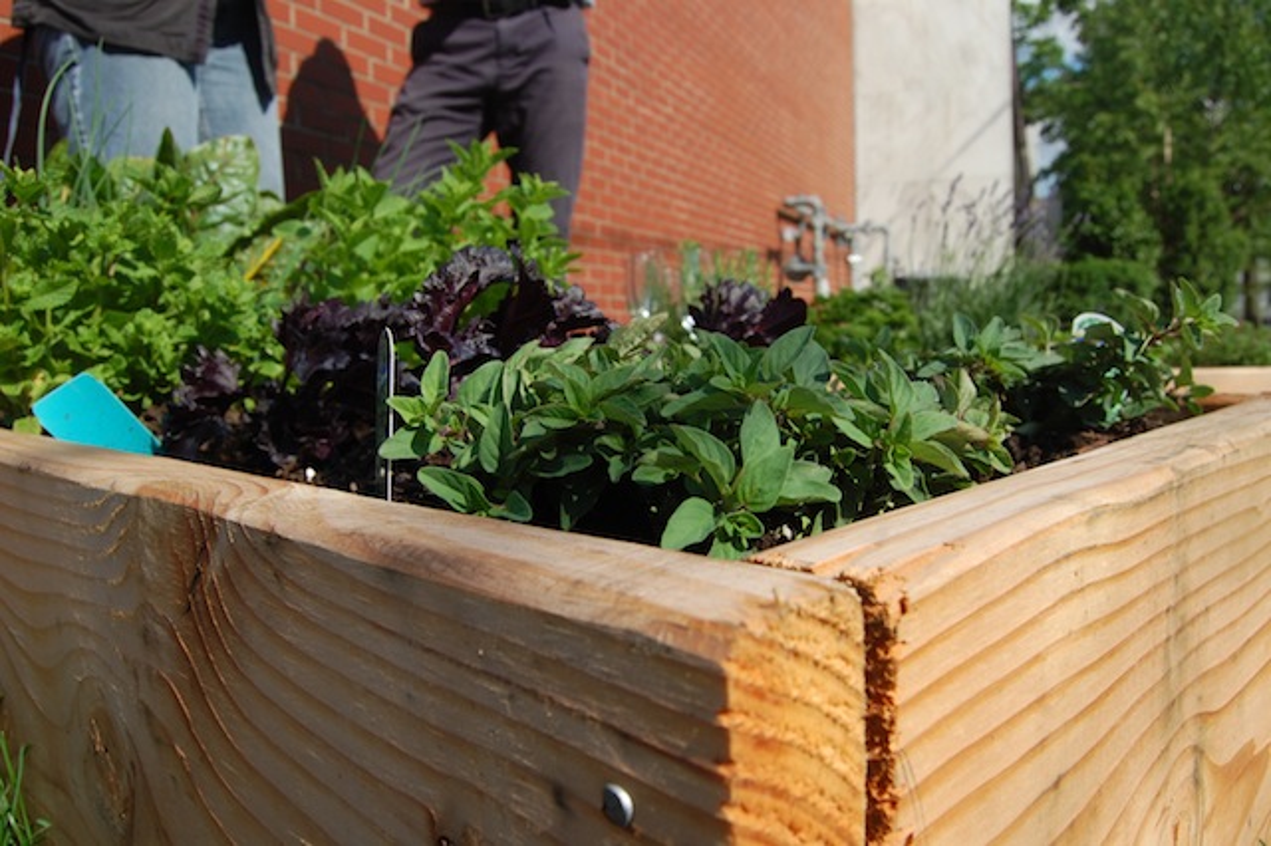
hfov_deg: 64.6
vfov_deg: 45.6
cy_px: 423
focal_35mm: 28
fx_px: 1006
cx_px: 636
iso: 200
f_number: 9
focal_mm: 19
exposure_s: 1/320
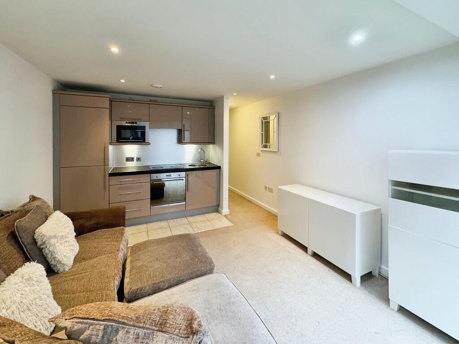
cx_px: 230
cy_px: 172
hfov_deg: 102.0
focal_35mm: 14
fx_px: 186
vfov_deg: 85.7
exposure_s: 1/100
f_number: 2.2
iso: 250
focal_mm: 2.22
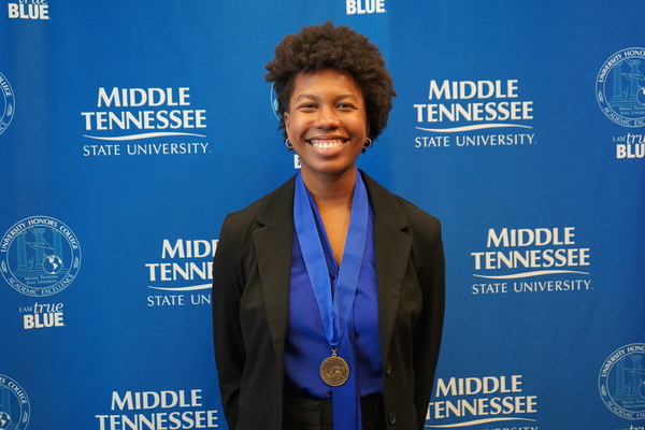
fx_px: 860
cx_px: 322
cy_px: 215
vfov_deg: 28.1
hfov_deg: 41.1
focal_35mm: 48
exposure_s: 1/160
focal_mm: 48
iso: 4000
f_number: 4.5
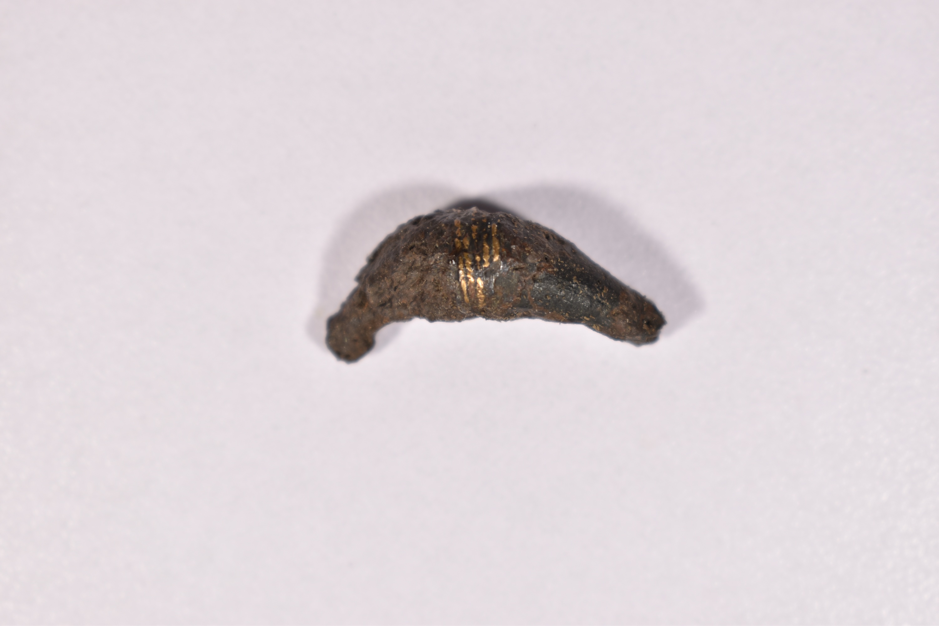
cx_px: 470
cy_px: 313
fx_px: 2152
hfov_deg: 24.6
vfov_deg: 16.6
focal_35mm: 82
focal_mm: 55
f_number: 5.6
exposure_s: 1/20
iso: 100
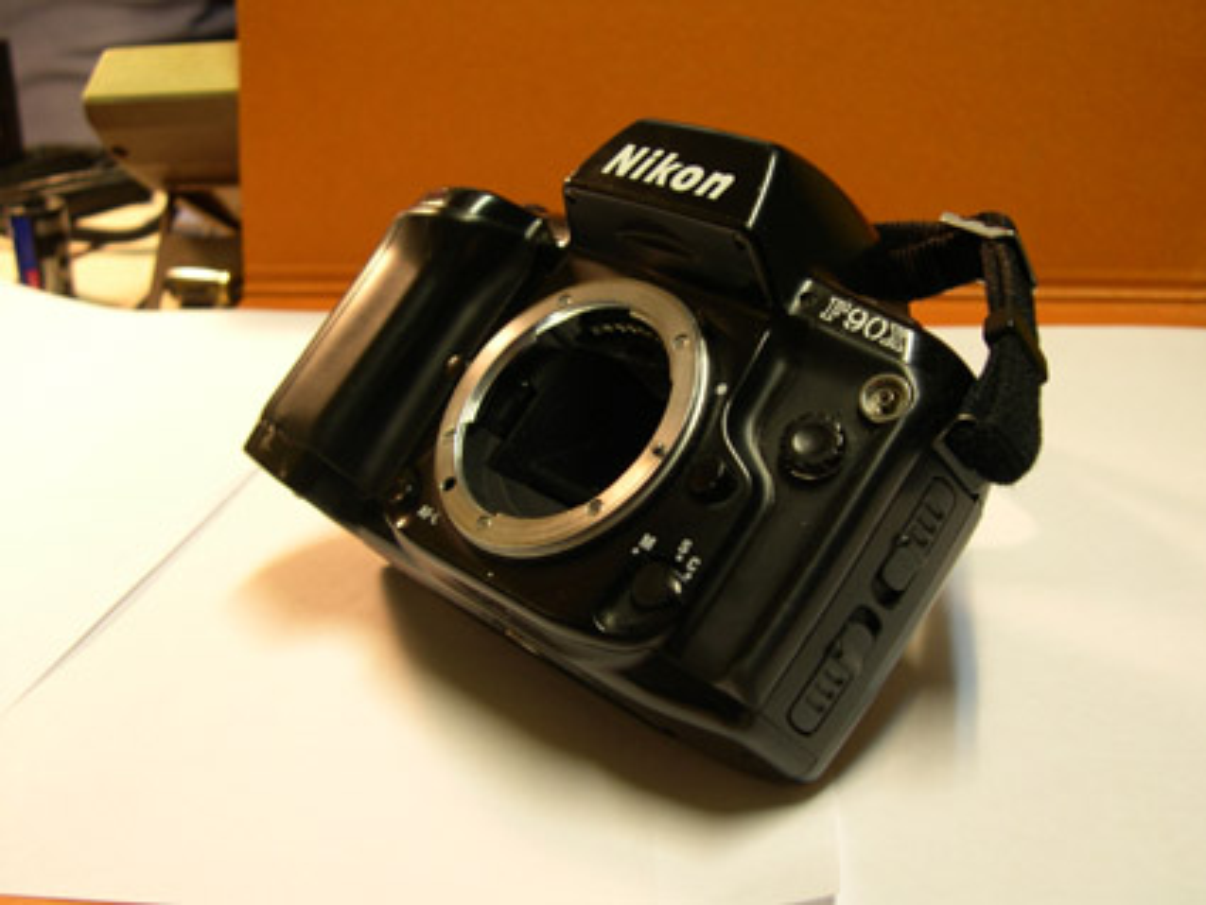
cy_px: 452
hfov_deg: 44.8
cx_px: 603
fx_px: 1464
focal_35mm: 42
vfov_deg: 34.4
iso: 100
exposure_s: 1/8
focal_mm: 9
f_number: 2.9
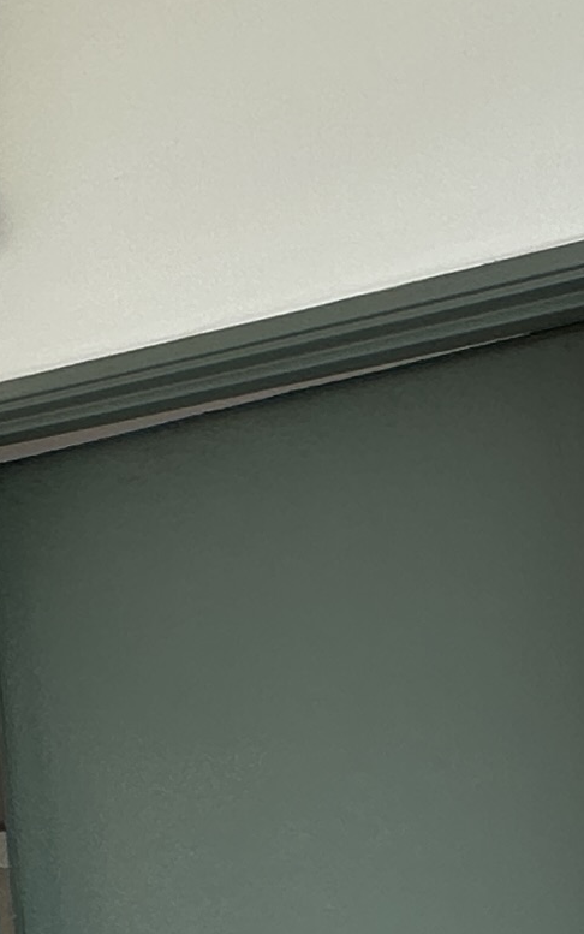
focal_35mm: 77
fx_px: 1960
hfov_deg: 11.8
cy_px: 608
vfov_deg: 26.7
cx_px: -1026
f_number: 2.2
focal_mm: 2.22
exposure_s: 1/99
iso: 64
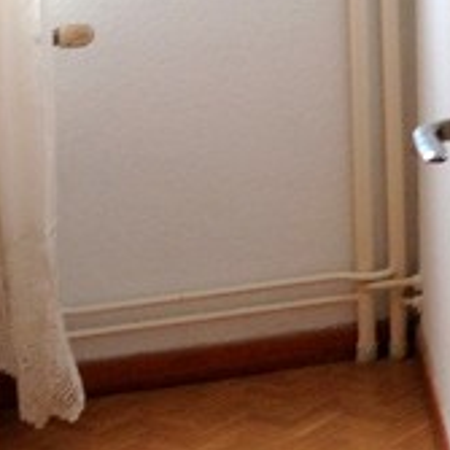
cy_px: -205
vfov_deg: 12.0
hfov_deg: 11.0
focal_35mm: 140
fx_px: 2059
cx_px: 984
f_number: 2.4
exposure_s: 1/120
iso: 50
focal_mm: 4.13
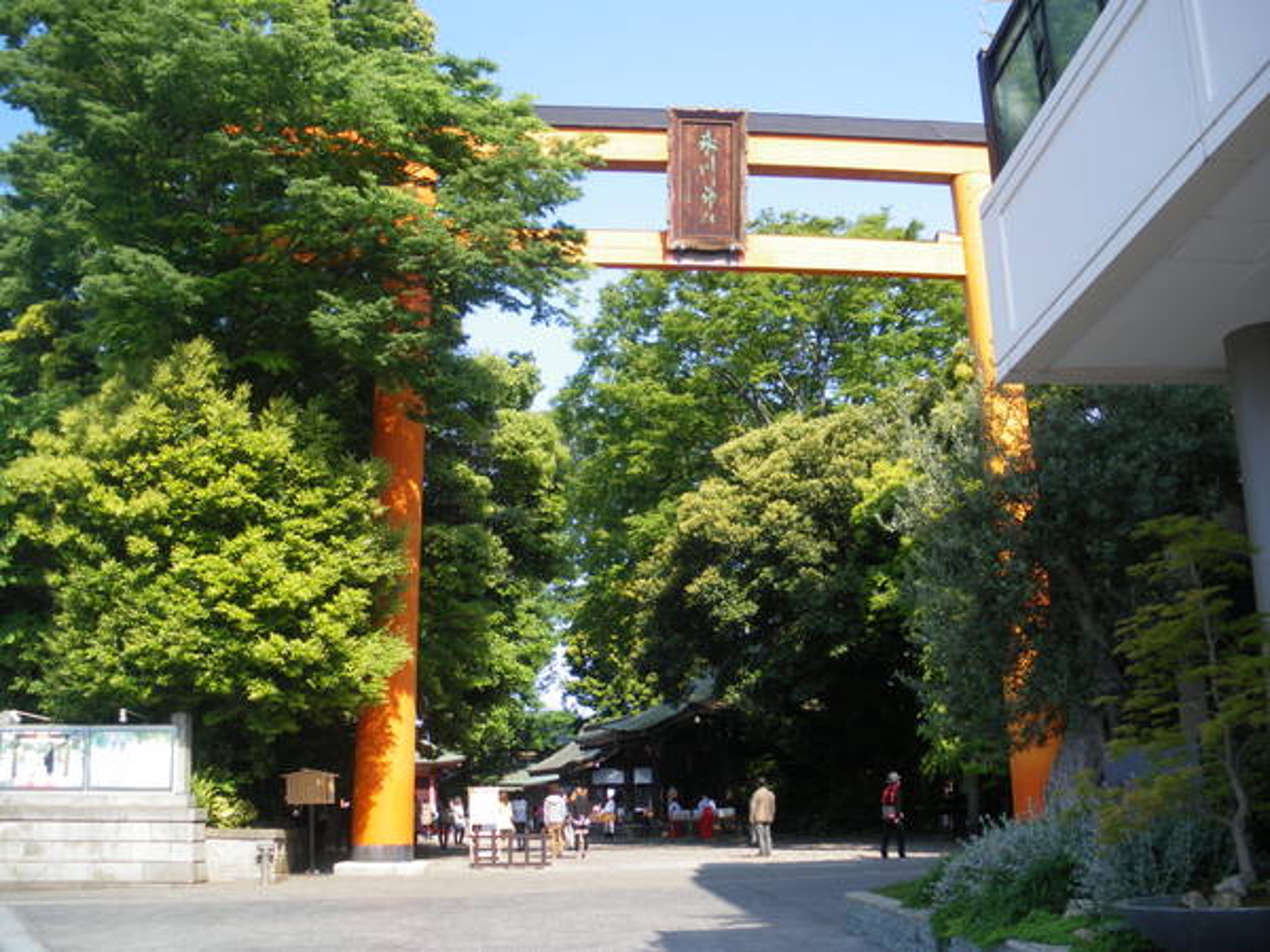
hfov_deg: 51.4
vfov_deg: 39.7
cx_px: 635
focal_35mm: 36
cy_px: 476
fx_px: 1321
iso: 64
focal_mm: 6.3
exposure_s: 1/250
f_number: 3.5
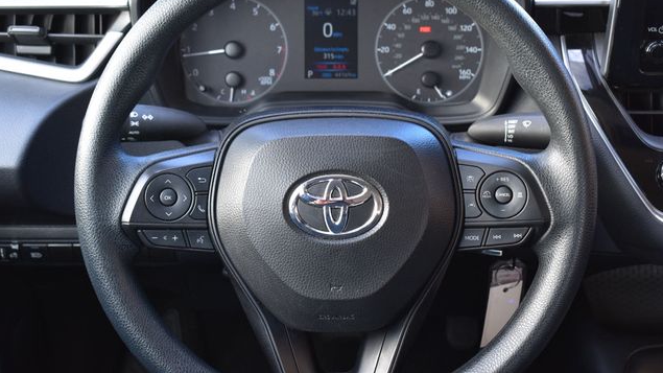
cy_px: 179
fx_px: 1002
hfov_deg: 36.6
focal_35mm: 57
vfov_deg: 21.1
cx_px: 331
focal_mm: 36
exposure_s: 1/25
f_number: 7.1
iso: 400
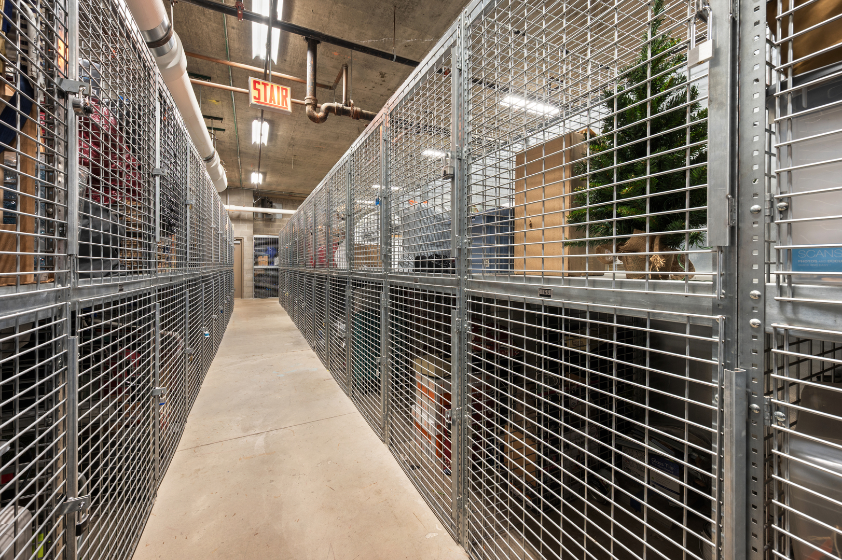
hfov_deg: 104.3
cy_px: 280
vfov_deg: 81.1
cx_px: 421
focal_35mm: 14
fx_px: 327
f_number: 10
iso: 100
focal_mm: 14
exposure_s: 2.5
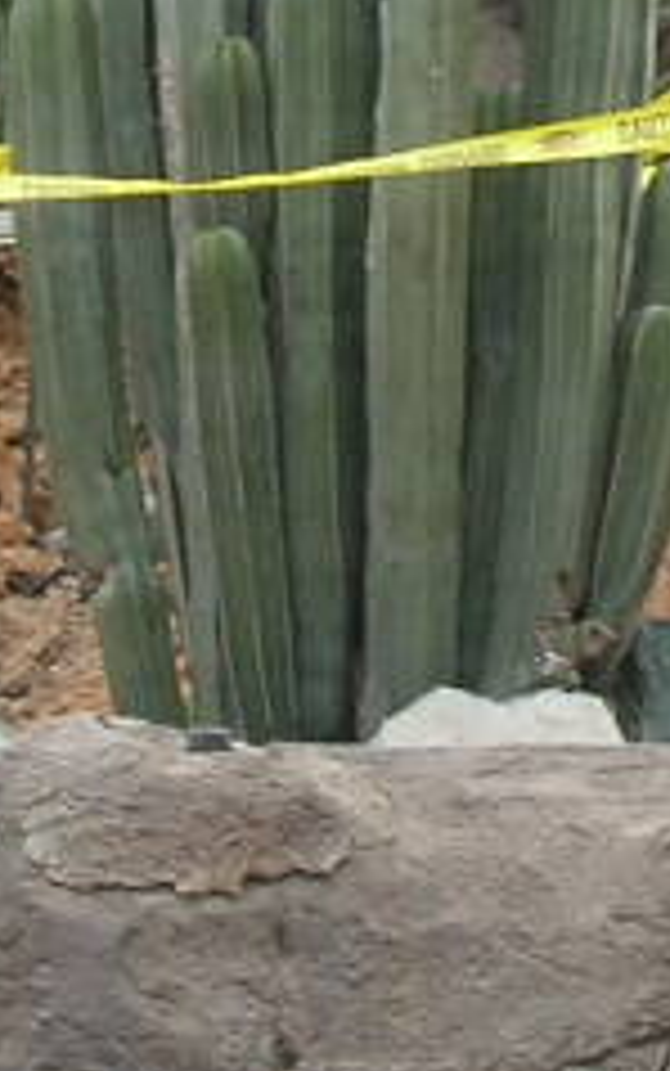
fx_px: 8375
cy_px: 130
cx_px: 751
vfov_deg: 7.3
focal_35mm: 287
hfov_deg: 4.6
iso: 50
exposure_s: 1/45.3
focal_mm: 10.4
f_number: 6.1
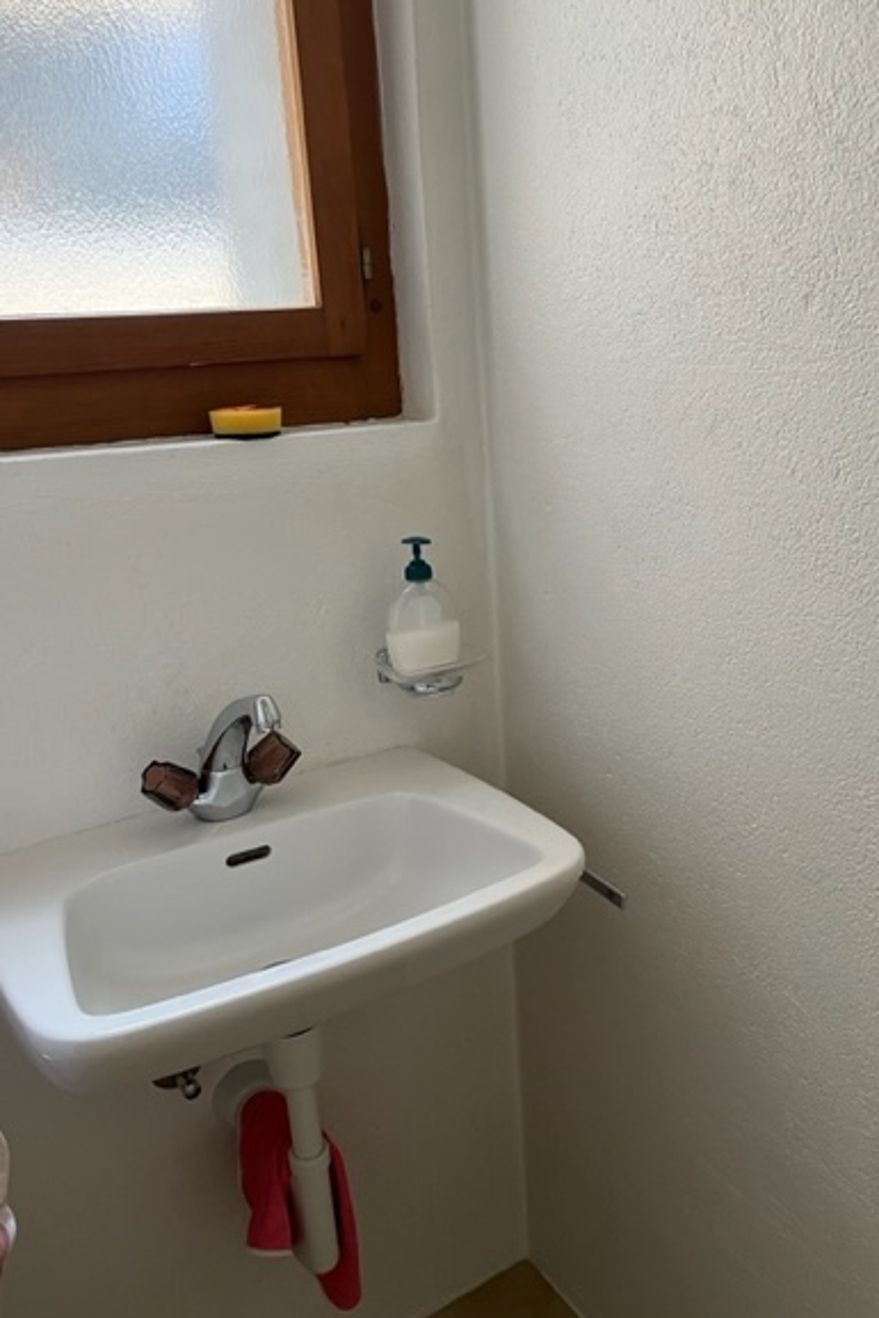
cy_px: 665
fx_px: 1098
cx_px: 475
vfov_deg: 61.9
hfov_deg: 43.6
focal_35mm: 30
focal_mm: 5.1
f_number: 1.6
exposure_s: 1/60
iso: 160
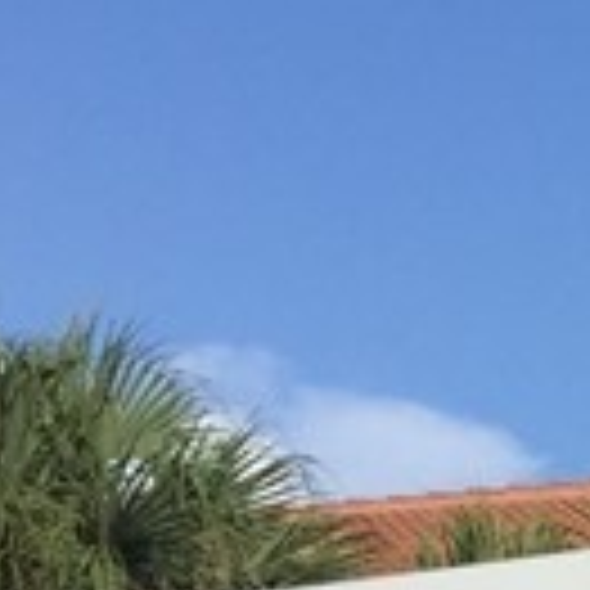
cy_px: 892
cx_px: 1977
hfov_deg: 7.4
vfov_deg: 8.5
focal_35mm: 200
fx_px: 3857
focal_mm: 4.15
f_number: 2.2
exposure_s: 1/3049
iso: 32
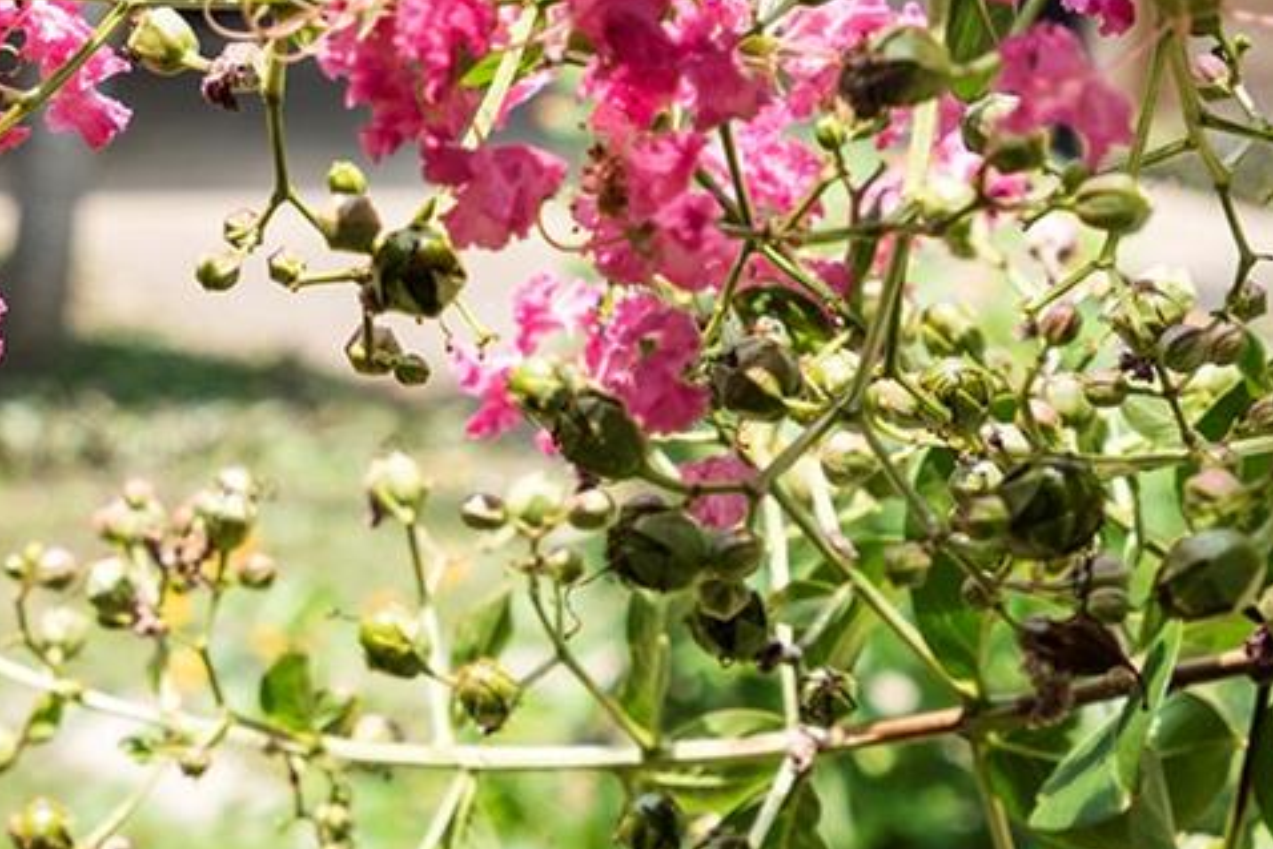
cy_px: -116
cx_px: -266
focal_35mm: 150
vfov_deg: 9.1
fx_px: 5305
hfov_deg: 13.3
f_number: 7.1
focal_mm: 35
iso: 100
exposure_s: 1/100
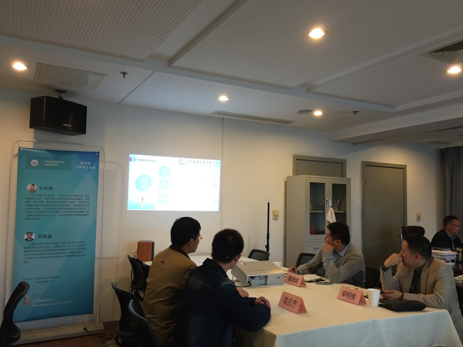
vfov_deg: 46.8
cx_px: 229
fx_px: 401
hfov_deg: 60.0
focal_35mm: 30
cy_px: 177
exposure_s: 1/33
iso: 80
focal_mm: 4.15
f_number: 2.2
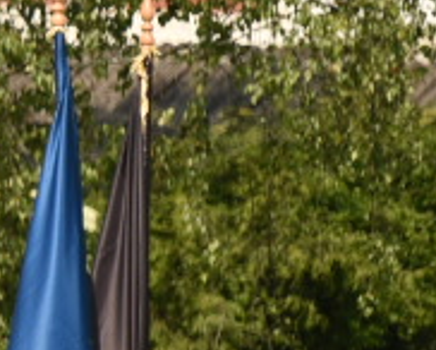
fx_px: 18304
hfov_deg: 1.4
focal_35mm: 1417
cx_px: -1200
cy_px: 460
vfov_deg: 1.1
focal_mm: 170
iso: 100
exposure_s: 1/1600
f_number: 2.8
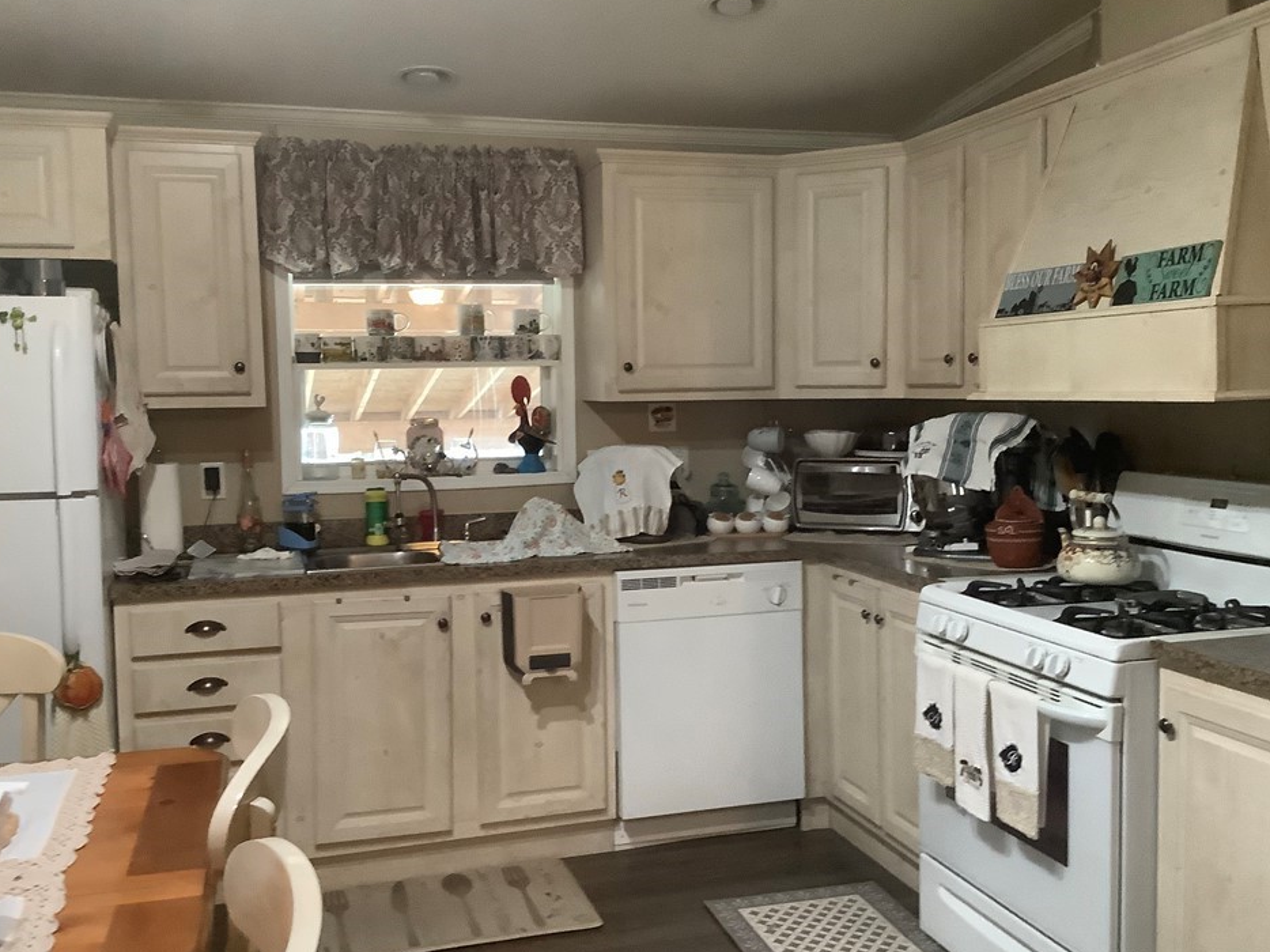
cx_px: 640
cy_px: 480
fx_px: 1247
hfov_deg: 54.0
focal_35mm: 34
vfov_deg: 41.8
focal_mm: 3.3
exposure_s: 1/33
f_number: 2.4
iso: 320
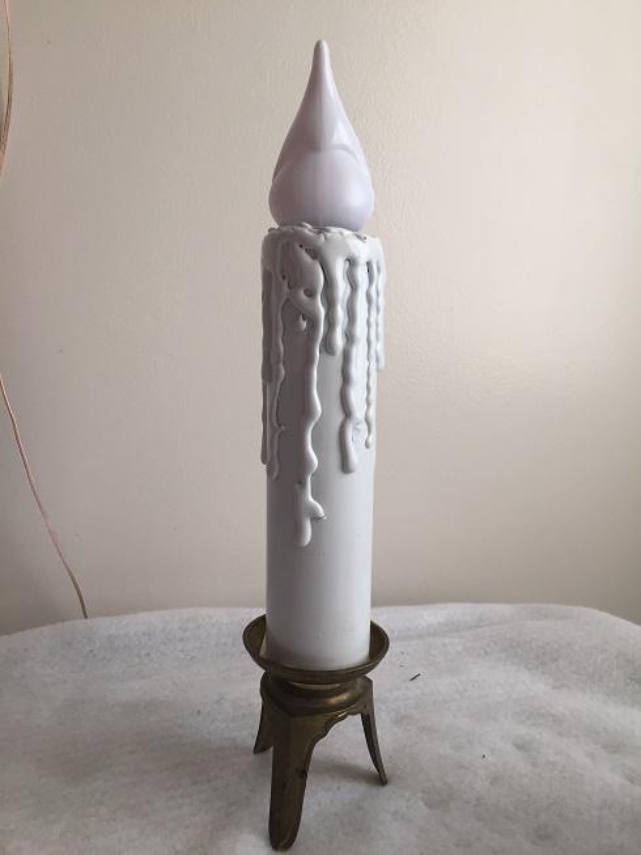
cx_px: 320
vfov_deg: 61.7
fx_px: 716
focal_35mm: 29
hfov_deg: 48.2
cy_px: 428
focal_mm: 4.15
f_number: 2.2
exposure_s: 1/40
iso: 32
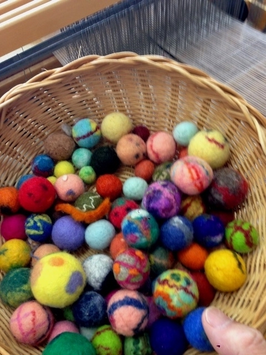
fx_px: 338
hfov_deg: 42.9
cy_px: 178
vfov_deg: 55.4
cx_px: 133
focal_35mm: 33
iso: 80
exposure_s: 1/20
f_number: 2.4
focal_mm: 4.13
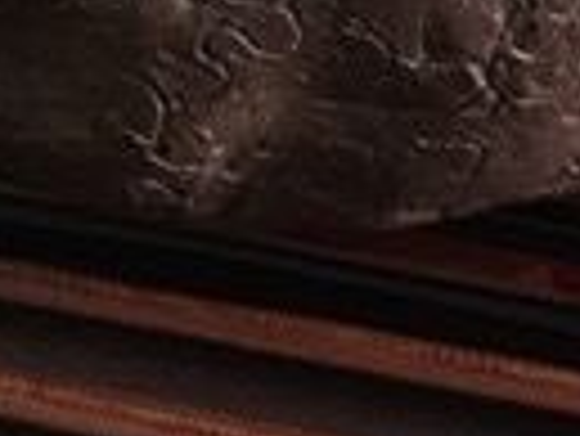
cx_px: 391
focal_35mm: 135
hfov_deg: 14.6
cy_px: -449
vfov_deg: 10.1
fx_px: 2264
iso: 200
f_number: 2.2
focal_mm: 4.15
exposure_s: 1/20
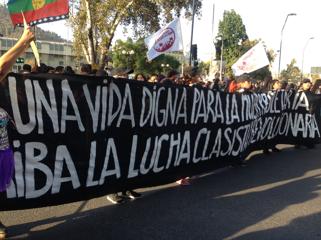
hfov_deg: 55.4
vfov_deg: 42.9
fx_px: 306
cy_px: 120
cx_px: 160
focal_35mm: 33
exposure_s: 1/291
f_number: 2.4
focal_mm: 4.12
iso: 50
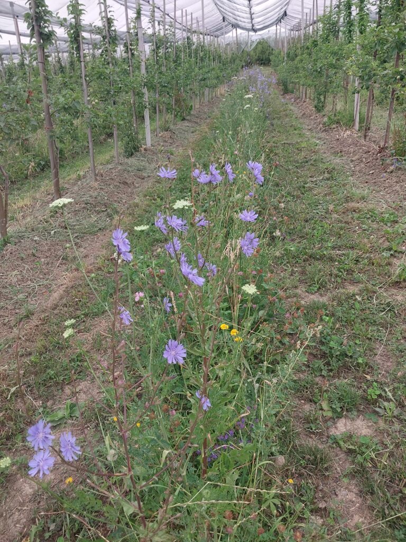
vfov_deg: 65.3
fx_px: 422
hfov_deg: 51.4
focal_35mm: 27
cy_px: 271
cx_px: 203
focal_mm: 4
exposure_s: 1/50
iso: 20
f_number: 1.8
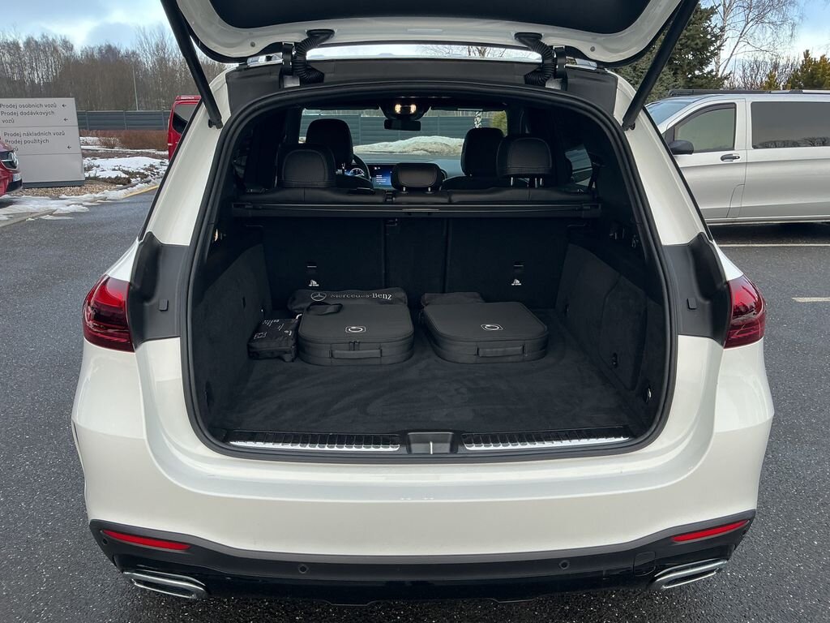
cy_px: 312
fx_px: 695
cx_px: 415
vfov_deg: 48.2
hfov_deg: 61.7
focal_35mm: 29
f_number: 1.8
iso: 32
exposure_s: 1/120
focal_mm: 3
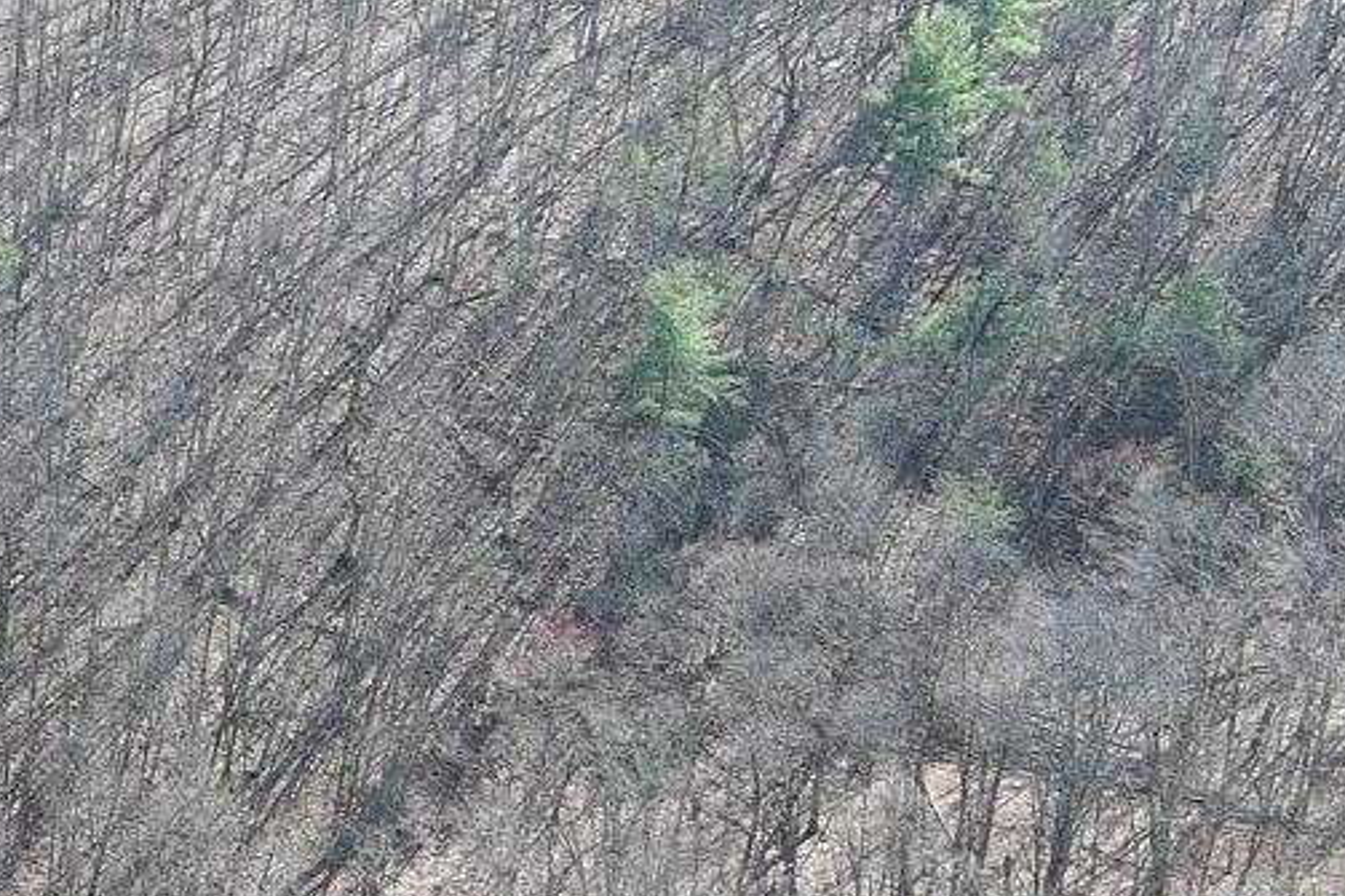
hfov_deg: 15.7
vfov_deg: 11.6
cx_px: -770
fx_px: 4407
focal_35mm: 118
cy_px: 362
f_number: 2.8
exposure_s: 1/197
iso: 100
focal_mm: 10.57
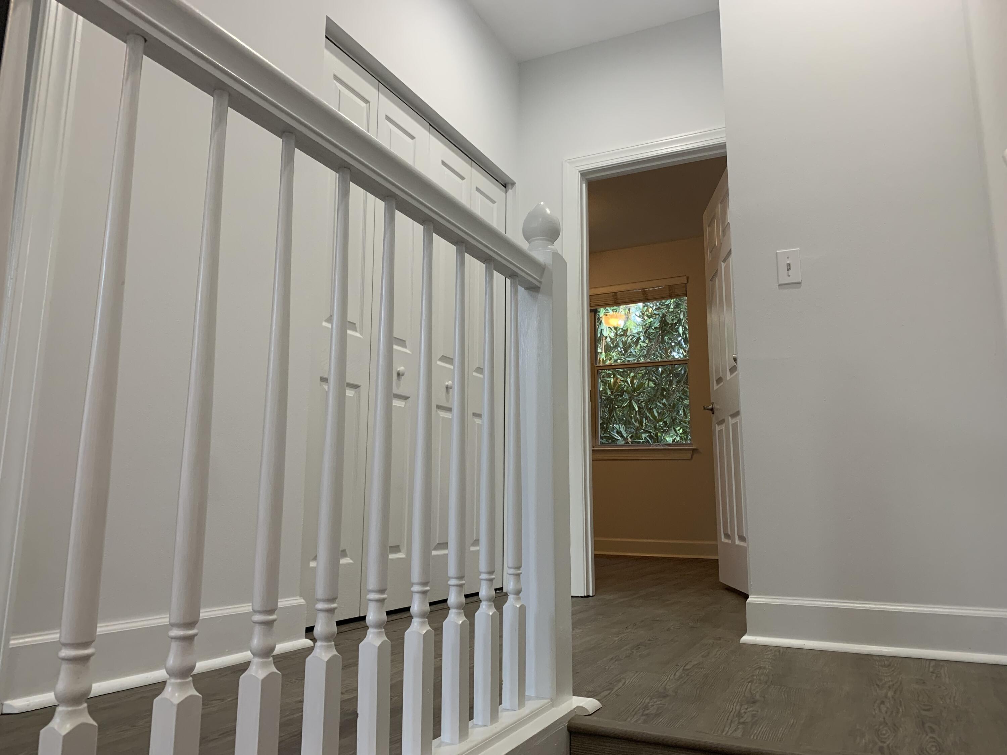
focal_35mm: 26
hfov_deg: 67.3
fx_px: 756
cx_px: 504
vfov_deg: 53.1
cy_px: 378
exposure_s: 1/60
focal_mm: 4.25
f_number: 1.8
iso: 100
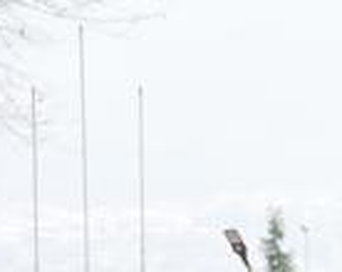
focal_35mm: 514
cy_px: 467
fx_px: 5195
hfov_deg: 3.7
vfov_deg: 3.0
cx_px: 651
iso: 500
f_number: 5
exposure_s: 1/1000
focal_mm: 82
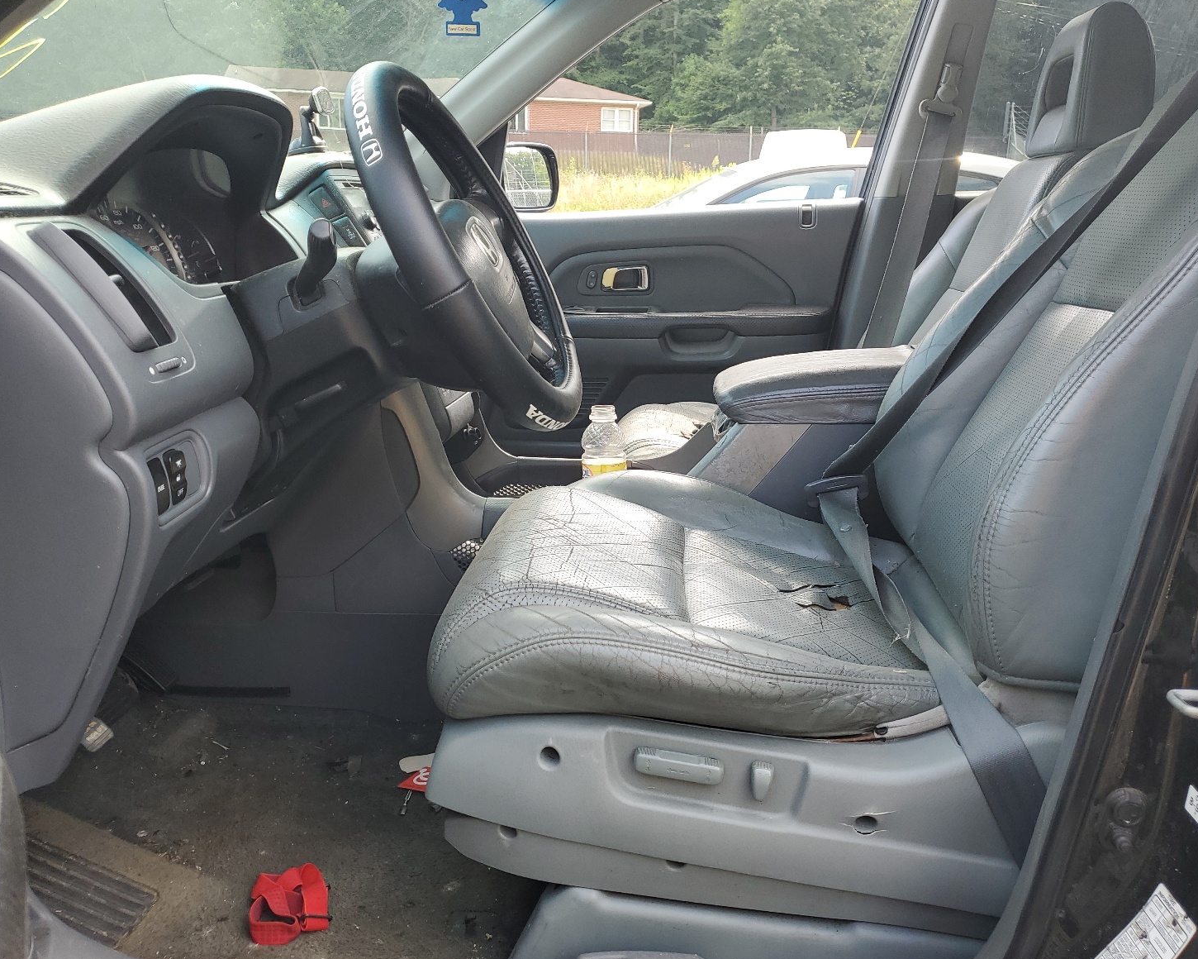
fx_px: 993
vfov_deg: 51.5
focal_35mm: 28
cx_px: 632
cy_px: 488
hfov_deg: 62.2
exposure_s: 1/333
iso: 50
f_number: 1.5
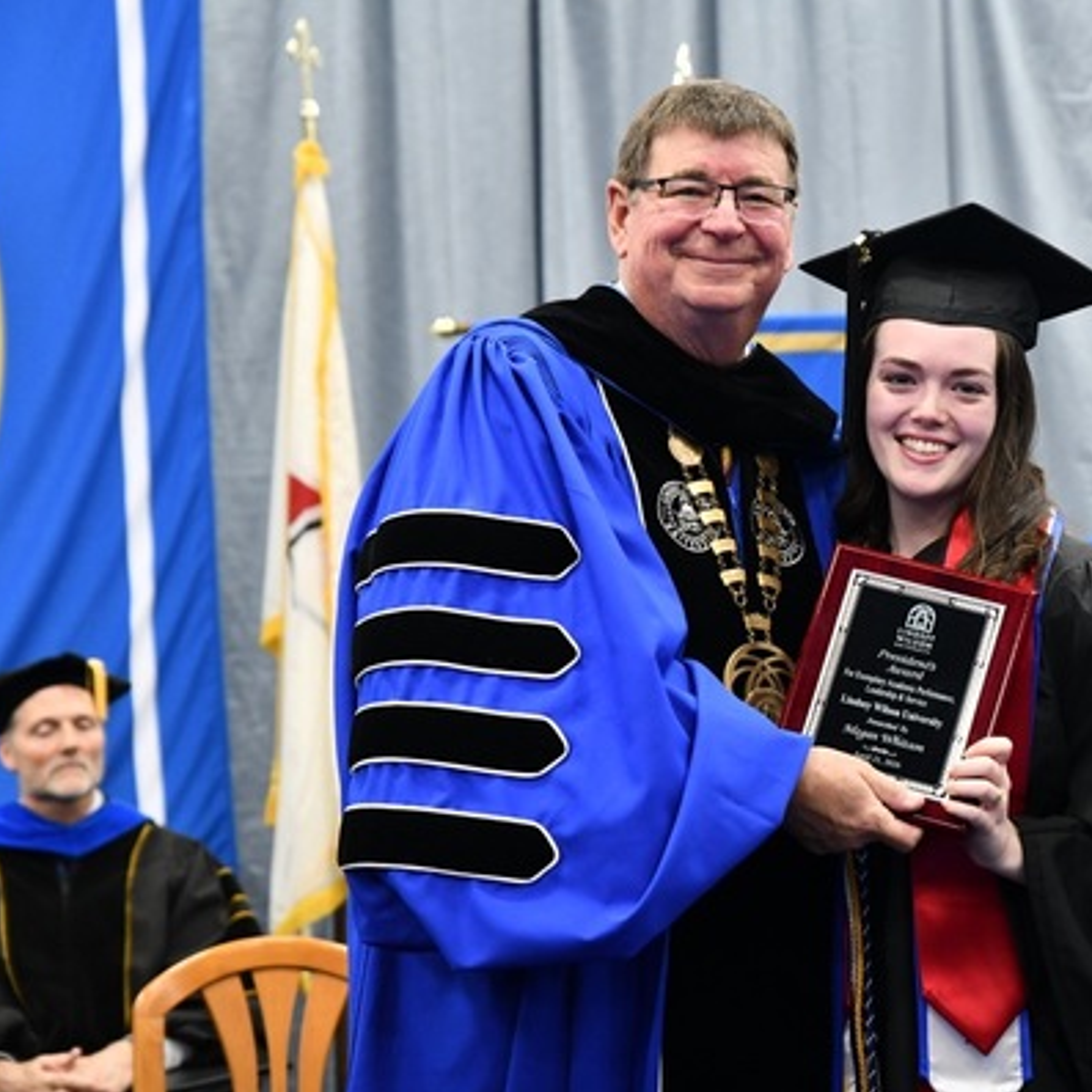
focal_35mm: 90
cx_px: 748
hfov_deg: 19.2
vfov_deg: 19.3
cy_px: 547
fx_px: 3212
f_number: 4
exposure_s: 1/320
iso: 1600
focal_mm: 70
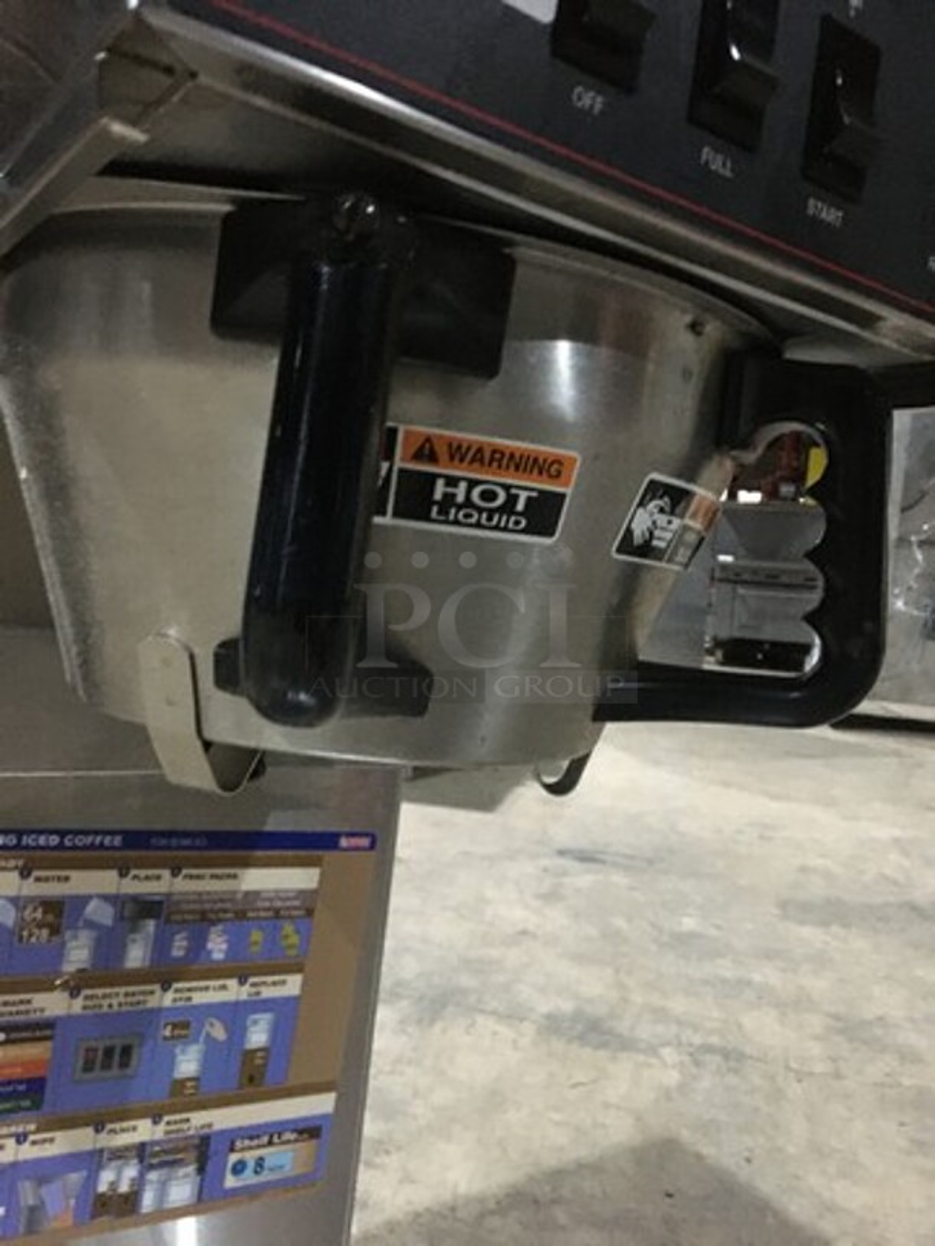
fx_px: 1044
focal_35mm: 29
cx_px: 468
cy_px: 623
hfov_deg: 48.2
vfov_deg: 61.7
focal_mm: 4.15
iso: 320
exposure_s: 1/15
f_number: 2.2
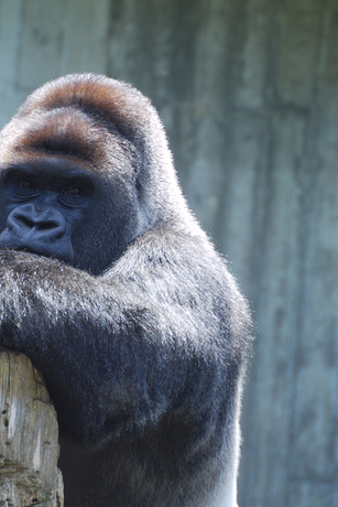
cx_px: 106
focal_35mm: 457
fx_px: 6431
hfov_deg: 3.0
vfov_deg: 4.5
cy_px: 199
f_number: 5.6
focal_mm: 200
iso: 100
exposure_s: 1/80
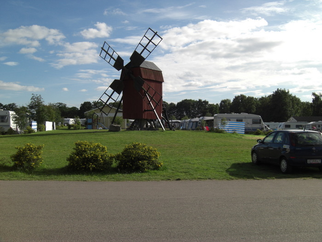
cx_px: 161
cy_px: 121
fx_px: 353
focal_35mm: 38
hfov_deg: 49.0
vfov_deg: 37.7
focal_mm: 7.9
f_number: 8
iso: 80
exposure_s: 1/250
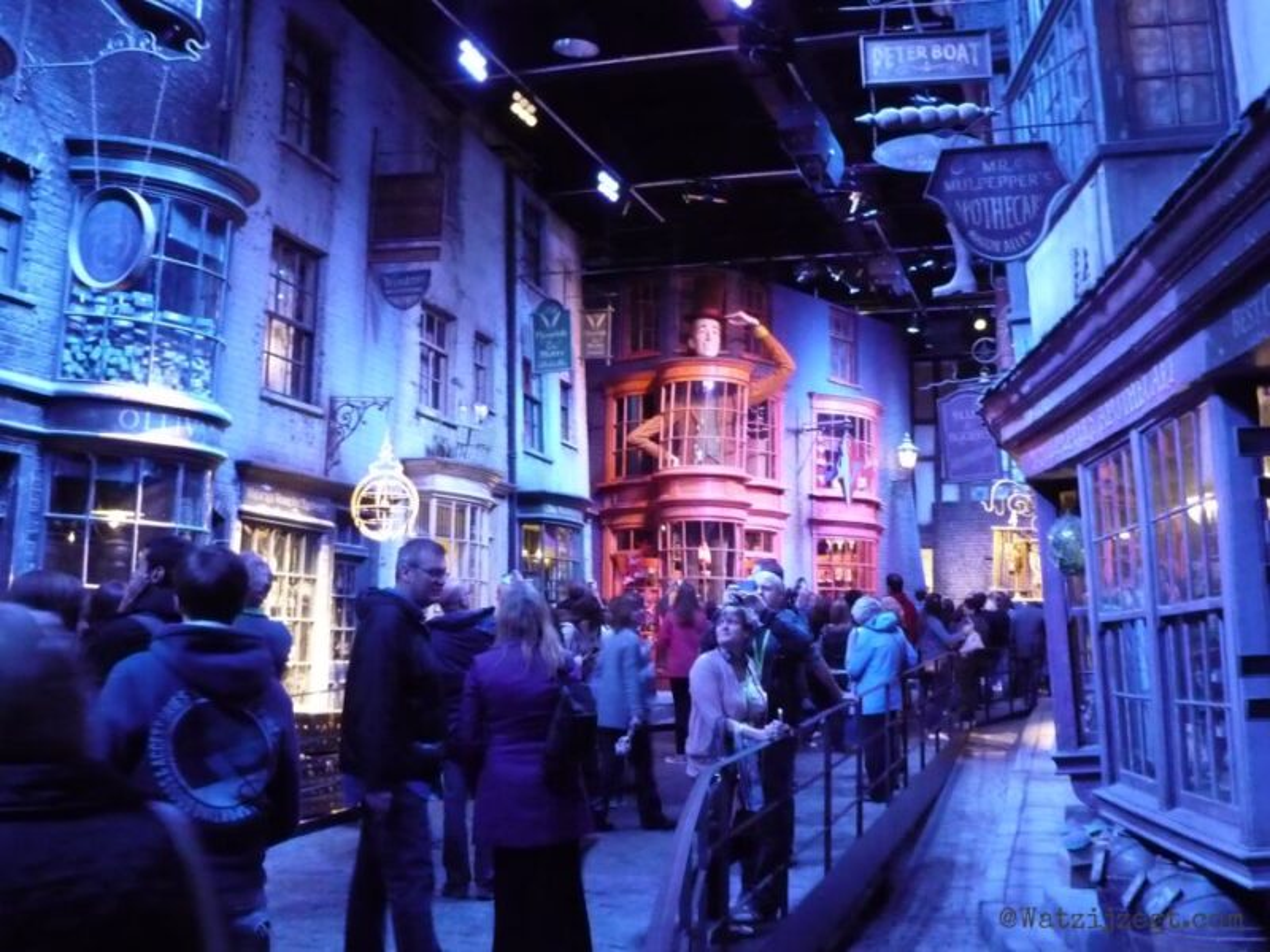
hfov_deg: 45.8
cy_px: 476
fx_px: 1504
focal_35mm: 41
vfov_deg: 35.1
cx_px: 635
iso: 800
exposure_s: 1/8
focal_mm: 5
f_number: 3.4
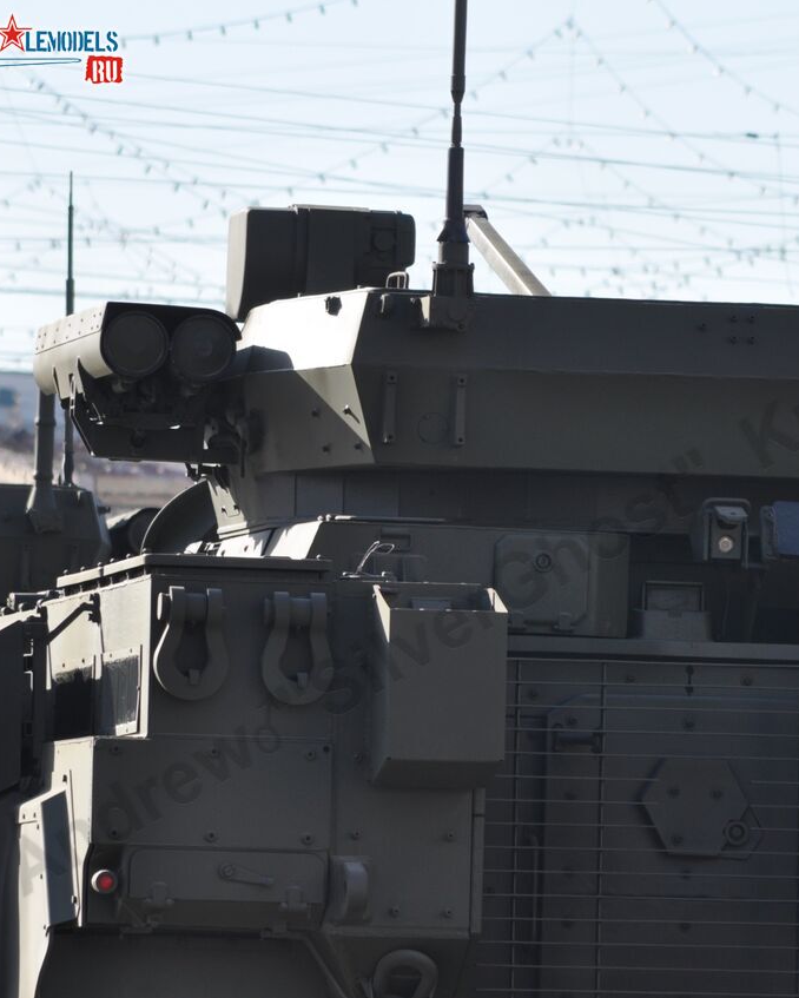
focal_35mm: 446
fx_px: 13179
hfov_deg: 3.5
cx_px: 665
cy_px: 498
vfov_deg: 4.3
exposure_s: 1/250
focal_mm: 210
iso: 200
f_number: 8
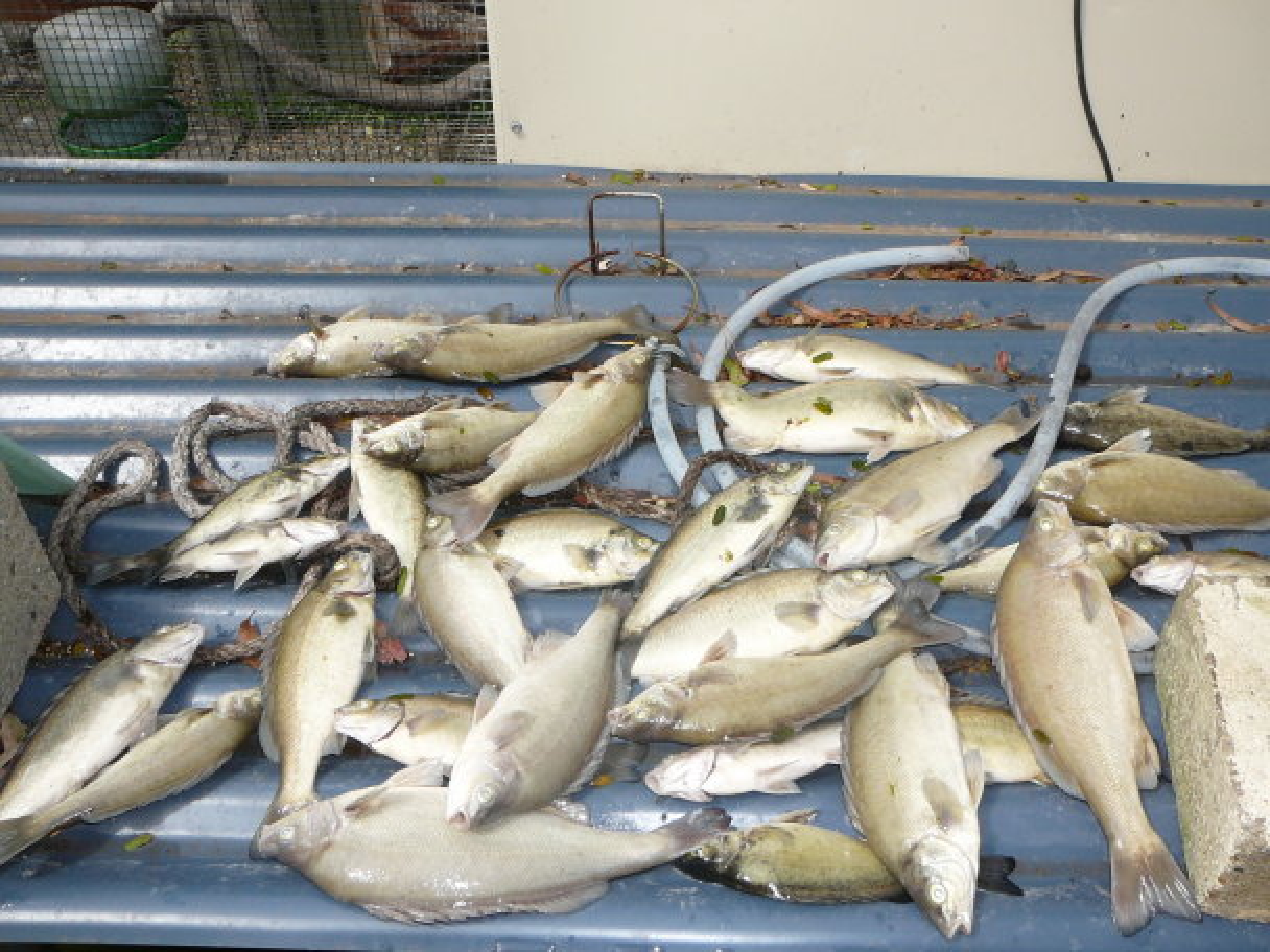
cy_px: 476
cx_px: 635
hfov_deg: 52.6
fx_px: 1284
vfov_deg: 40.7
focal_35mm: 35
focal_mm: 5.2
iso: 80
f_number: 5
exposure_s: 1/400
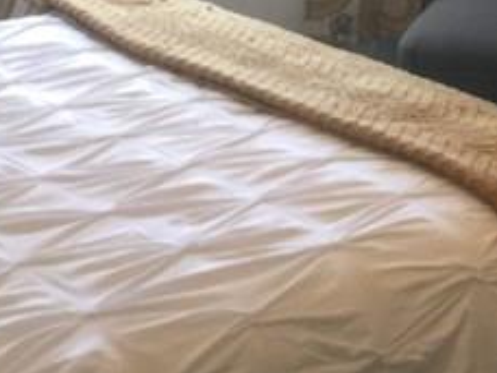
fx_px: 1866
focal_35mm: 130
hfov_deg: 14.9
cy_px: -284
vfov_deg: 10.7
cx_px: 495
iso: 50
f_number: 2.2
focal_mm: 4.15
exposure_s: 1/15
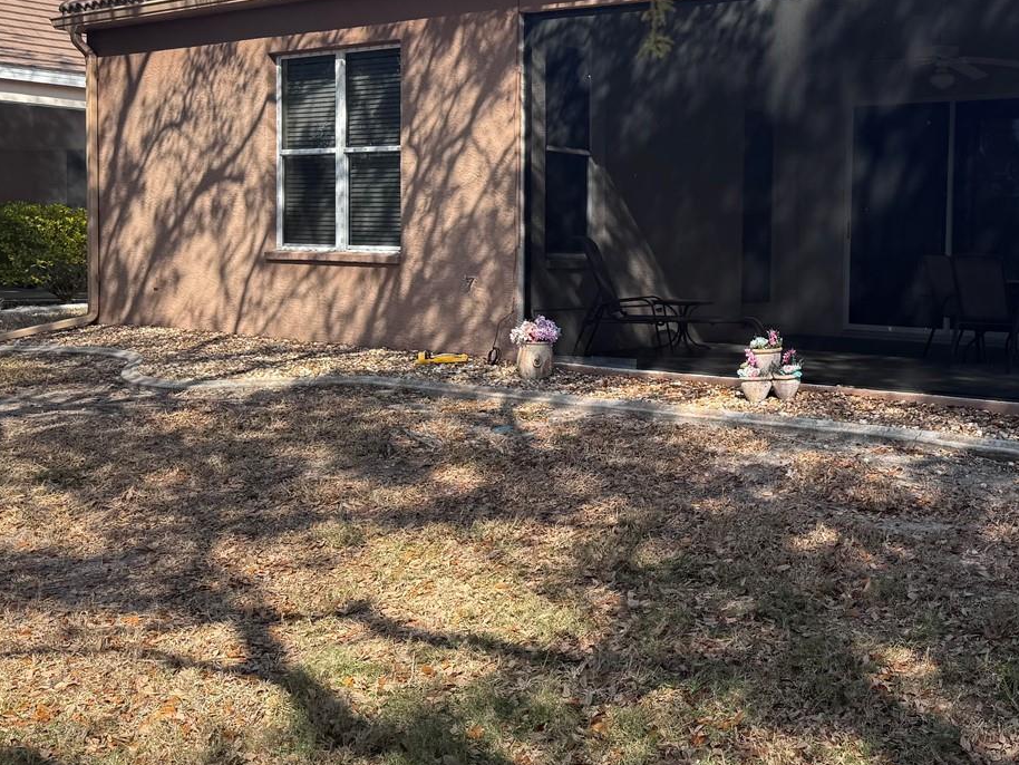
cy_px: 323
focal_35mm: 42
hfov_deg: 42.5
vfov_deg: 34.3
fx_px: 1237
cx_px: 834
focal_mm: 6.76
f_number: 1.78
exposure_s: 1/2252
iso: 80
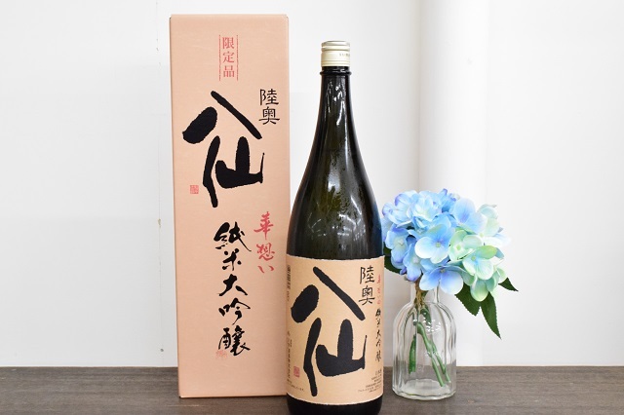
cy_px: 208
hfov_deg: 38.9
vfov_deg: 26.5
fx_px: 884
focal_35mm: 51
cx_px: 312
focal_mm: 34
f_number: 13
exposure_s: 1/13
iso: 3200
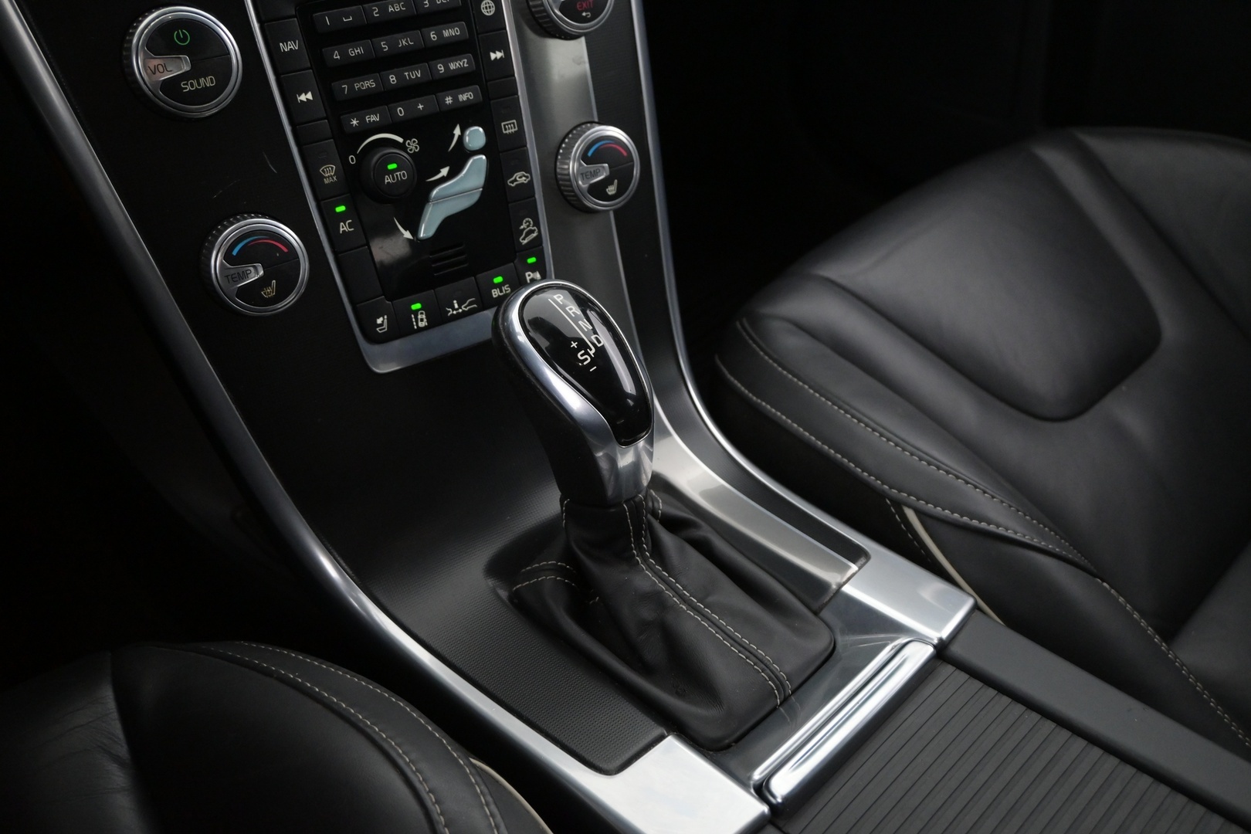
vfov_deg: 42.6
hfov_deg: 60.7
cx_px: 626
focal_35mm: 31
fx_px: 1068
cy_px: 417
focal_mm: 20.5
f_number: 3.8
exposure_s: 1/50
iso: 2500
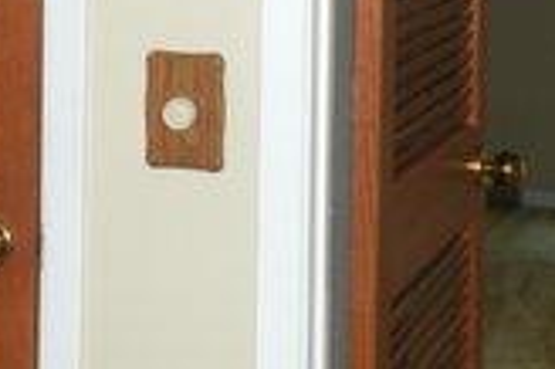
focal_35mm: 128
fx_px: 1971
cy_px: -88
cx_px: 112
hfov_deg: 15.9
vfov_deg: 10.5
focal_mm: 7.4
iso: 71
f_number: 3.2
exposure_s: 1/60
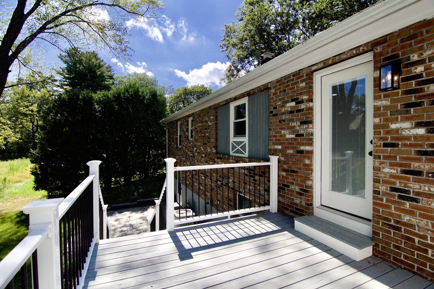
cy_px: 144
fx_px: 199
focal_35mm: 16
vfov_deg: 72.0
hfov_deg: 95.0
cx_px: 217
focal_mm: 11
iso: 320
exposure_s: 1/2500
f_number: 6.3
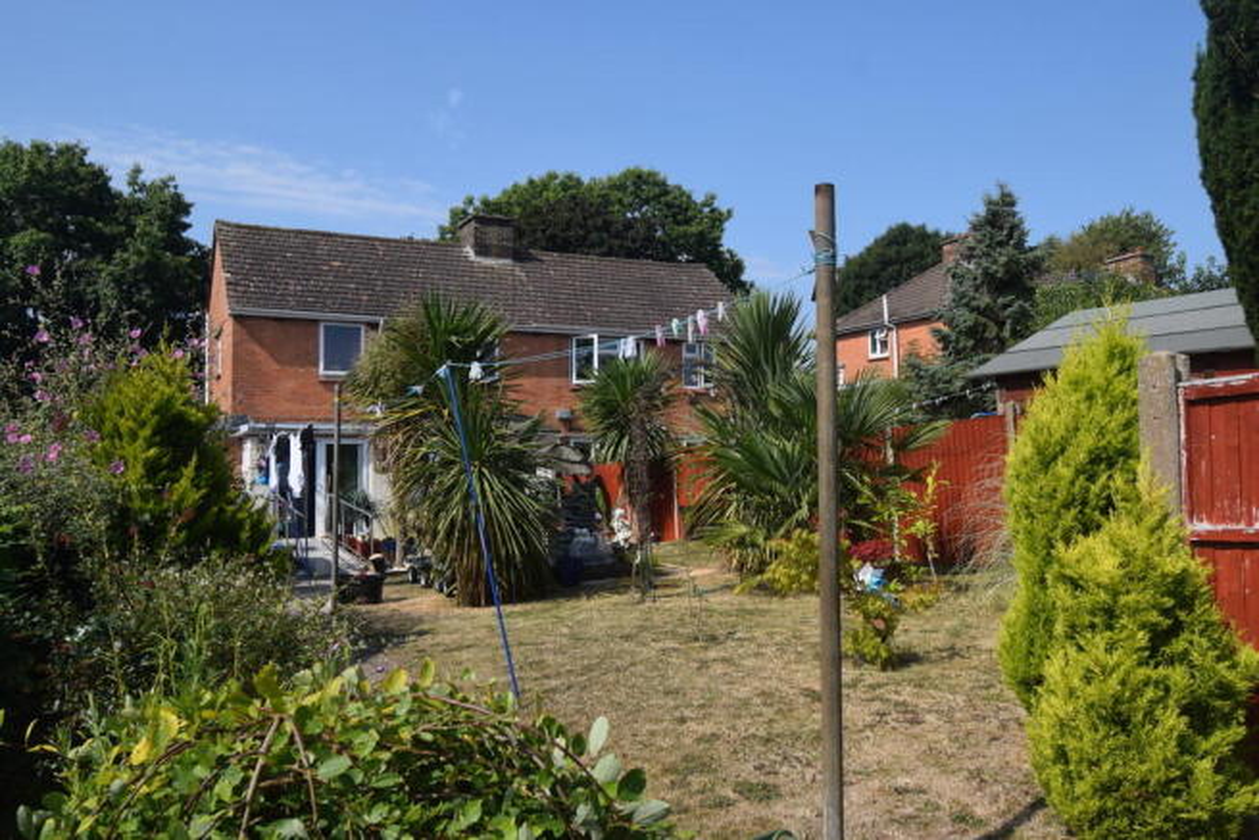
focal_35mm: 30
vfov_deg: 43.6
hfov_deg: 61.9
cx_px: 630
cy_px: 420
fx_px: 1049
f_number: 10
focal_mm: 20
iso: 200
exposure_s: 1/400
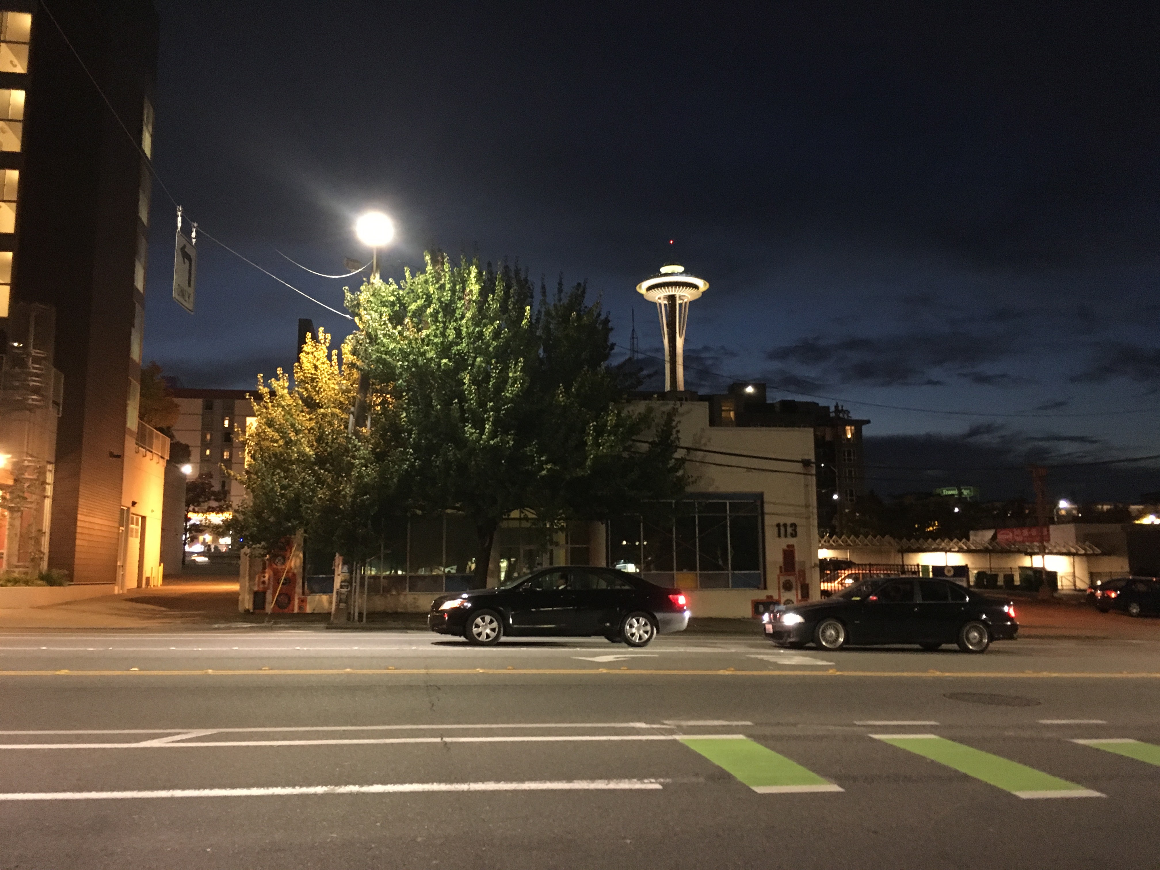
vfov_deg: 48.2
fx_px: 972
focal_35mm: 29
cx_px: 580
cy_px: 435
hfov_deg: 61.7
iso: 400
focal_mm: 4.15
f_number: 2.2
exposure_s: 1/15
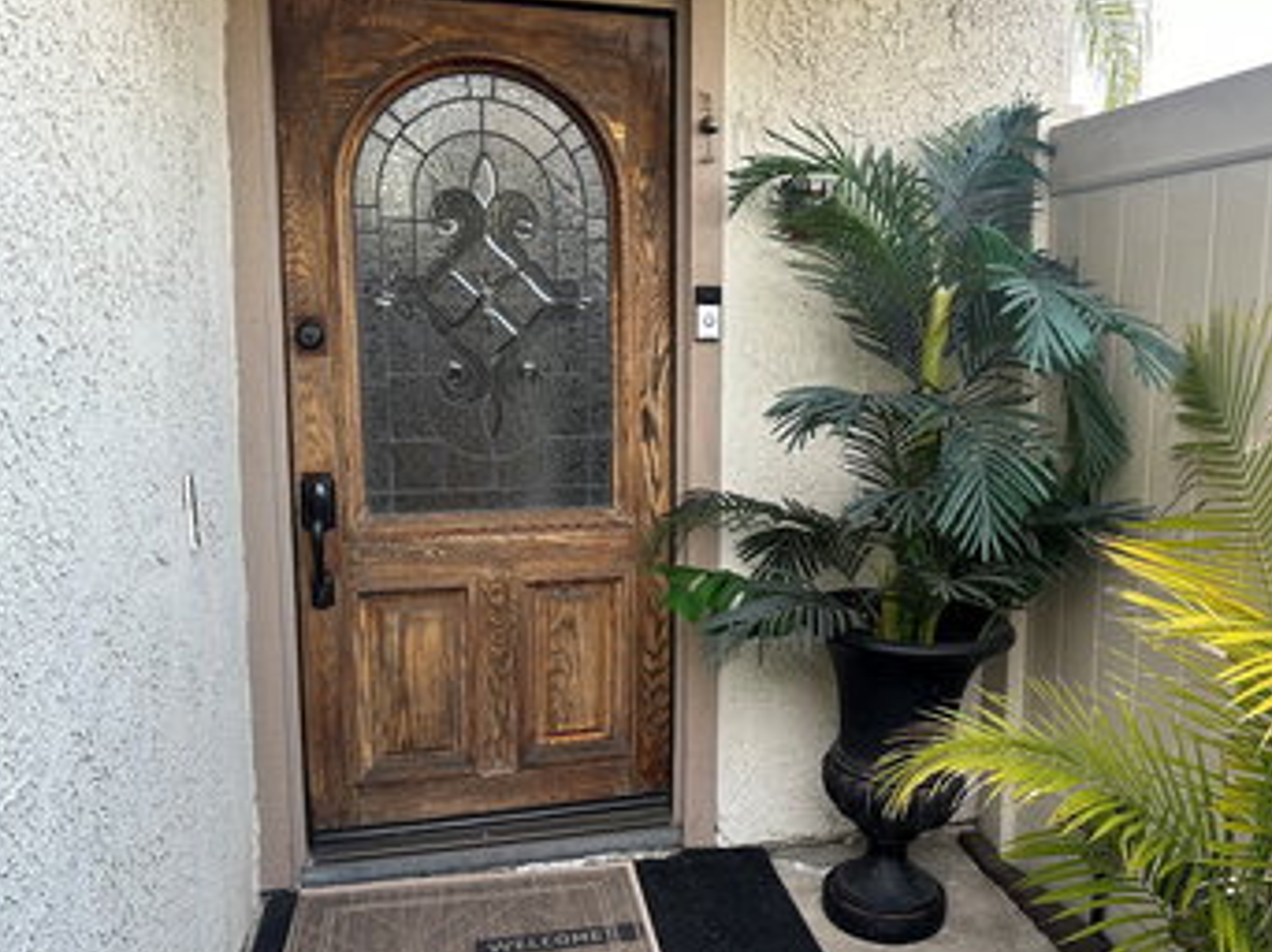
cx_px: 749
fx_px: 1102
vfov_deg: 46.7
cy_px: 472
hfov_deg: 59.6
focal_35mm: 30
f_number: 1.78
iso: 80
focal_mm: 6.86
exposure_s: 1/121
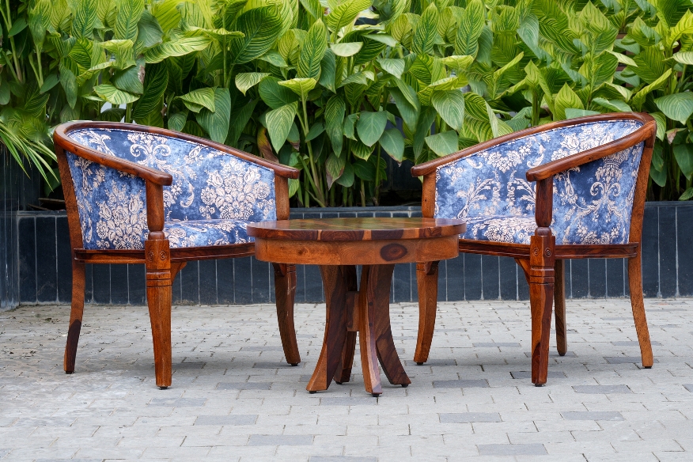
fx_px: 1925
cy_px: 231
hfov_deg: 20.4
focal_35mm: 100
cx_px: 346
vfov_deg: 13.7
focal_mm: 100
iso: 50
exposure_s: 1/8
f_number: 13
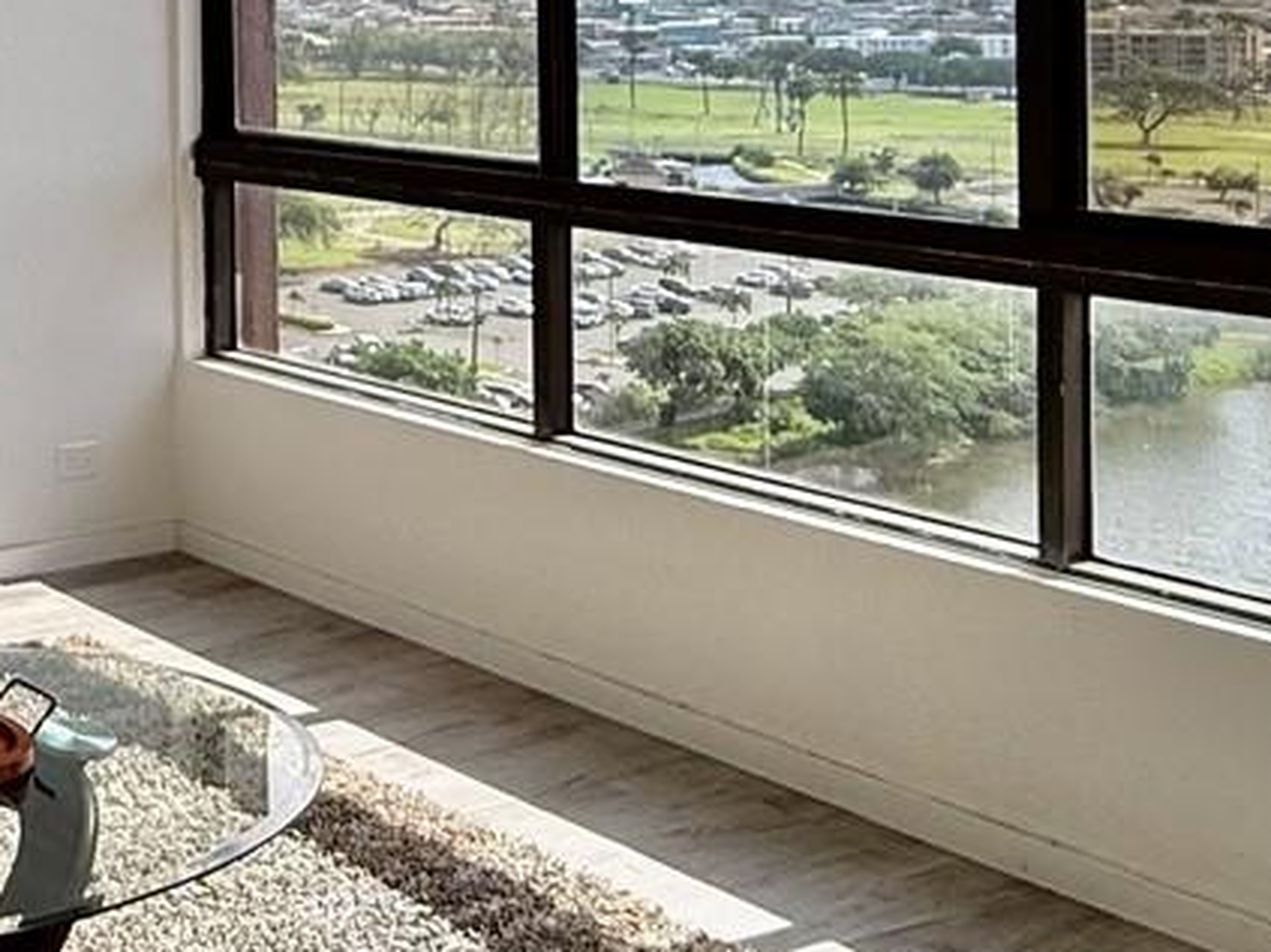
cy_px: -12
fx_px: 1945
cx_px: -367
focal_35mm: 53
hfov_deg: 29.4
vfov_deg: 26.0
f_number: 2.2
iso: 64
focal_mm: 2.22
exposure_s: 1/853
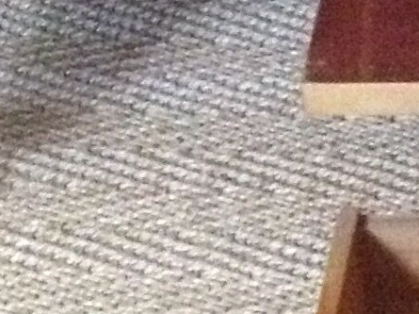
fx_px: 3108
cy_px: -29
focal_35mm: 257
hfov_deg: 7.4
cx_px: 854
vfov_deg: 5.8
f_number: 2.4
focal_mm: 4.28
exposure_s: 1/15
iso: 800
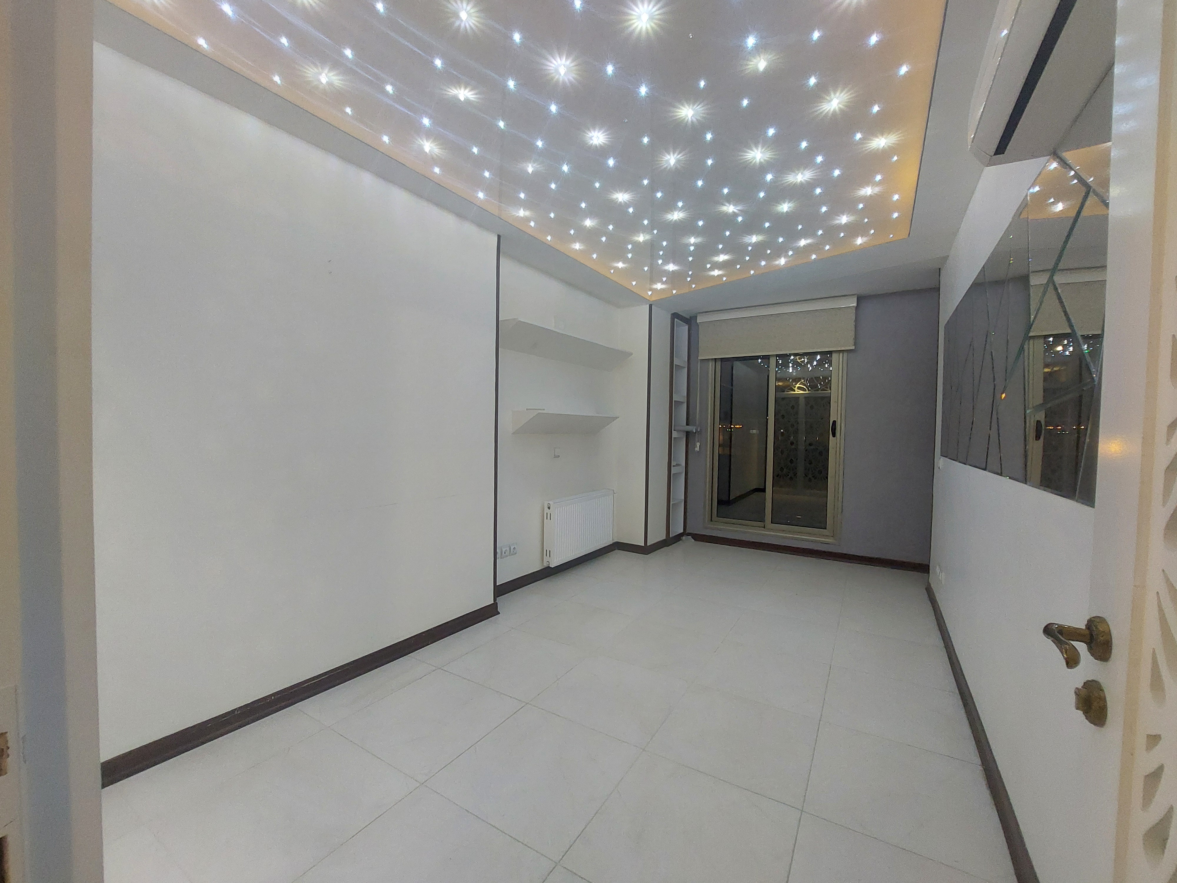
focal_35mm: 13
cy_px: 442
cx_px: 588
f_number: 2.2
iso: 320
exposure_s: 1/50
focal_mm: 1.74
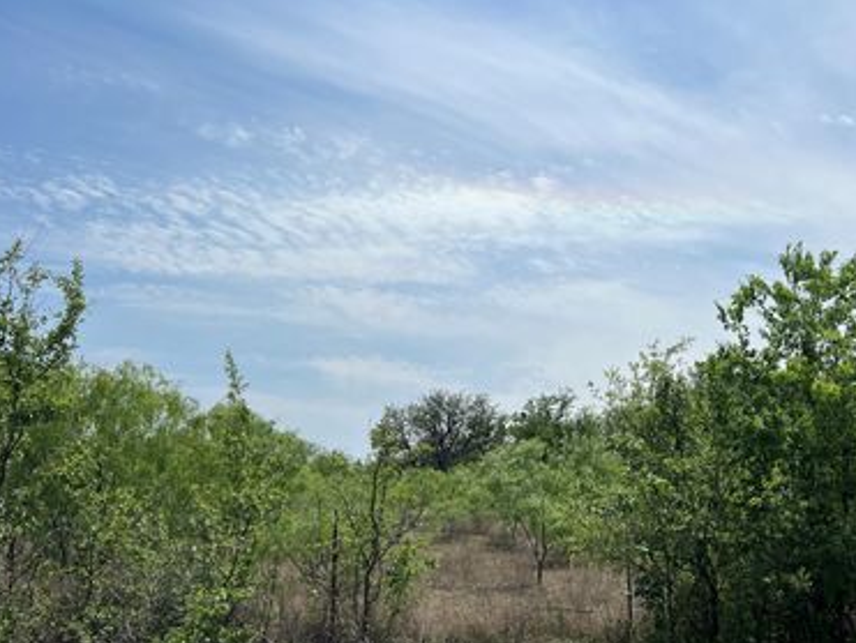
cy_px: 351
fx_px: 866
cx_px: 551
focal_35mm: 35
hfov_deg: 51.8
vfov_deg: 40.7
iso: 50
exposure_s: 1/12658
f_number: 1.5
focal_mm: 5.7
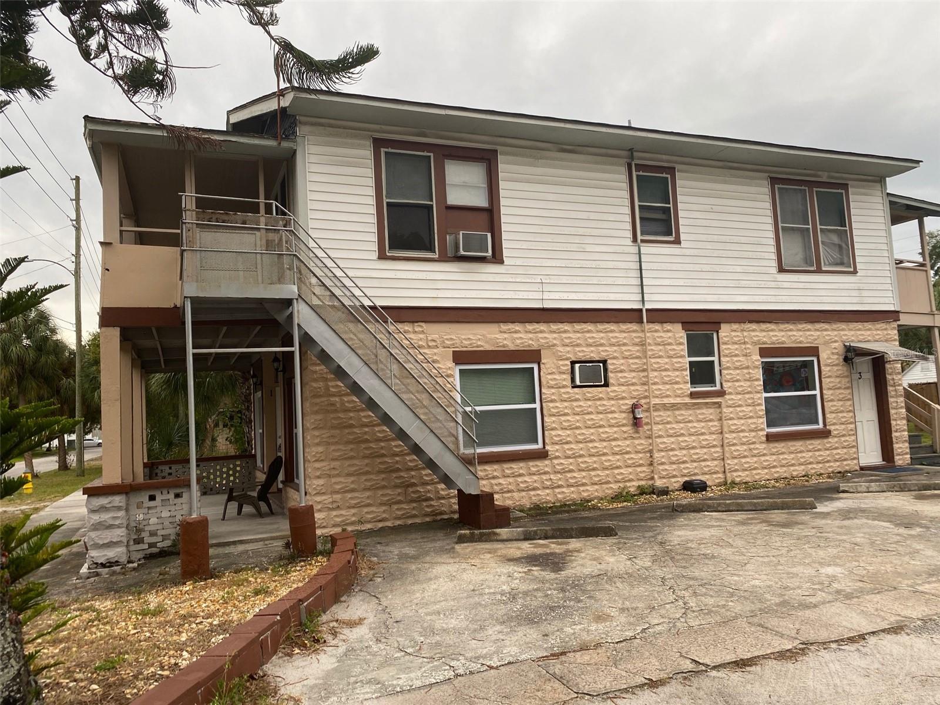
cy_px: 352
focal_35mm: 26
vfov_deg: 53.1
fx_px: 706
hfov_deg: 67.3
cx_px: 470
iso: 40
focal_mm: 4.25
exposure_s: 1/122
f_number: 1.8
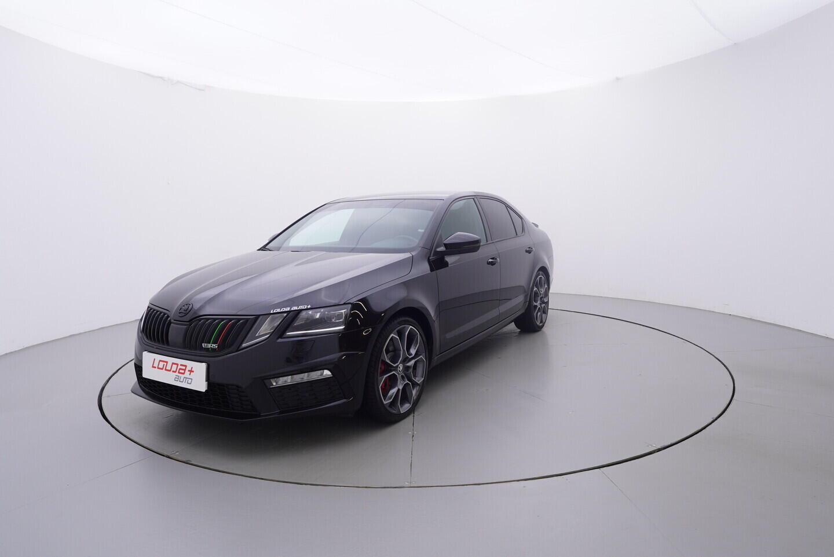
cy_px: 278
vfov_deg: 56.2
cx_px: 417
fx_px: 522
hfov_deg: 77.3
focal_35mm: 22
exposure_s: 1/80
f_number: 5
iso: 200
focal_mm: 15
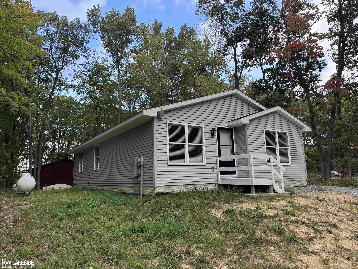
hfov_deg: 71.6
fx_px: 248
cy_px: 134
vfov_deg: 56.8
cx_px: 179
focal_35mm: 24
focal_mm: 6.76
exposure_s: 1/338
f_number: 1.78
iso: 80
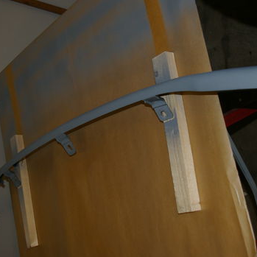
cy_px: 116
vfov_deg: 30.5
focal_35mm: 56
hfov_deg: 30.4
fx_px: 470
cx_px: 167
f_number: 4
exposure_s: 1/45
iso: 200
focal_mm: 24
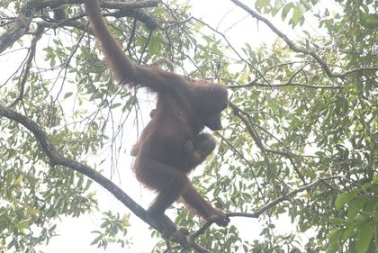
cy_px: 126
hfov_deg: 4.6
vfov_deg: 3.1
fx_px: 4730
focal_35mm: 450
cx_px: 189
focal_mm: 300
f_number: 2.8
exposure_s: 1/1600
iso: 400
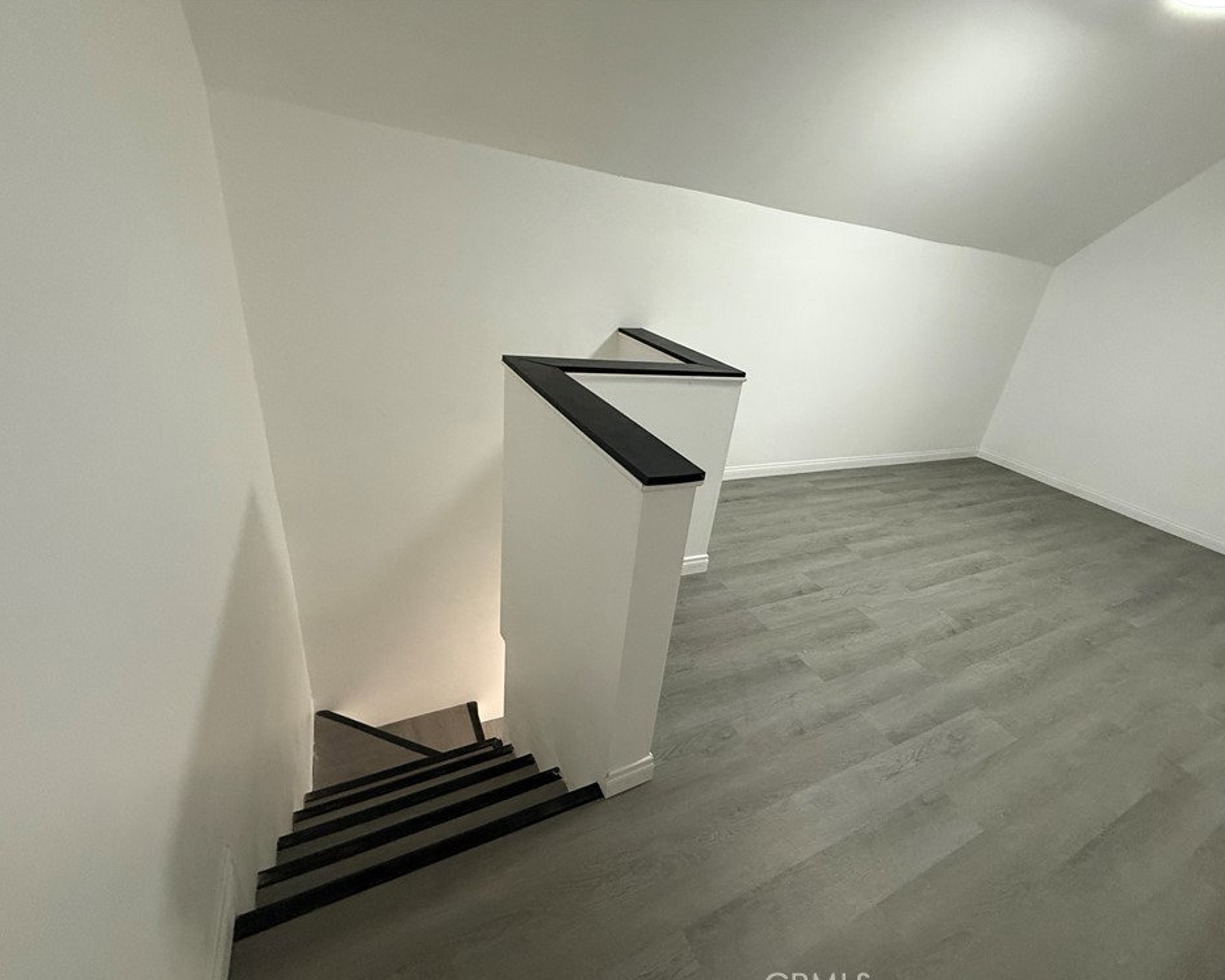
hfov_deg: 96.7
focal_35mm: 15
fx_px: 544
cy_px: 499
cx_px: 647
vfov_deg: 84.0
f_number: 2.2
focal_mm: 2.22
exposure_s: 1/60
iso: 500
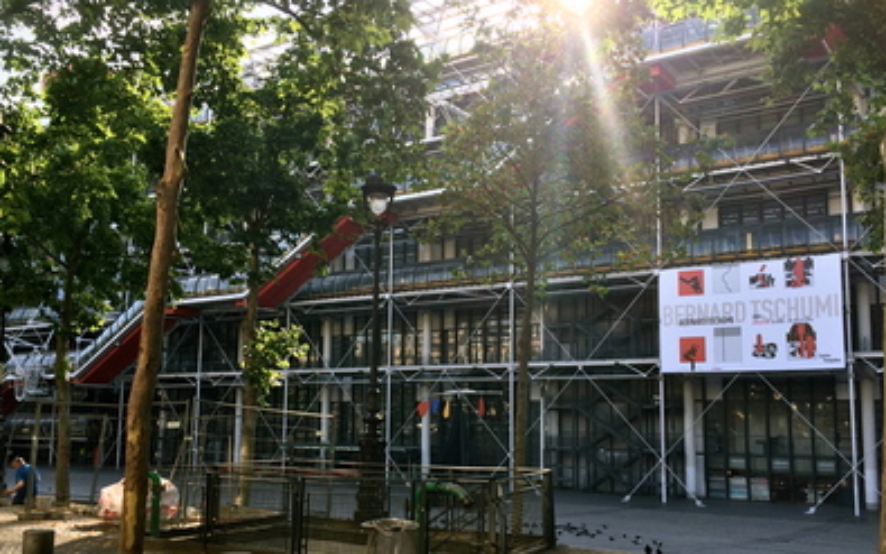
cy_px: 313
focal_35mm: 37
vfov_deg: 34.4
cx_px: 435
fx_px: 894
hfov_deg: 52.7
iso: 32
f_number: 2.2
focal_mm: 4.12
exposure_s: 1/456
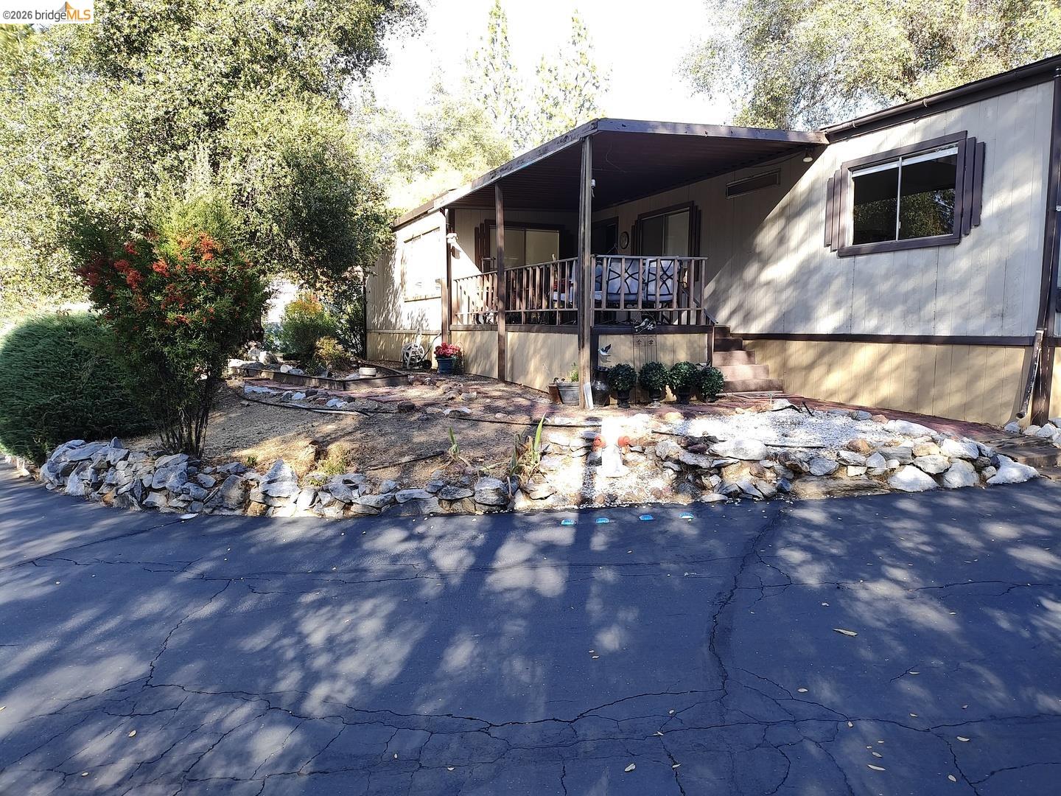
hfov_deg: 69.4
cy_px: 398
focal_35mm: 25
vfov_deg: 54.9
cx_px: 530
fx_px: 766
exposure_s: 1/200
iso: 154
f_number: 1.7
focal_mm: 4.71
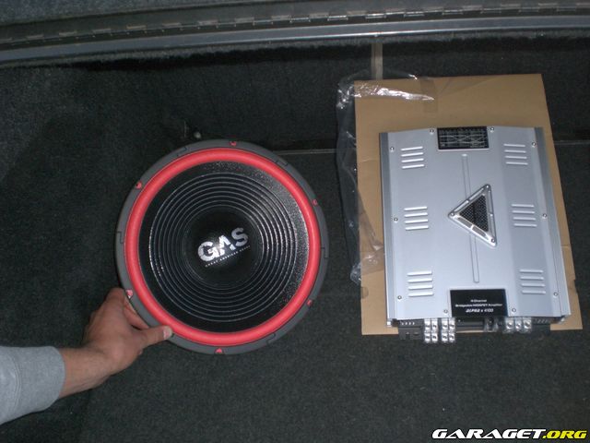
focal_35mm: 38
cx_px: 295
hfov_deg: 49.0
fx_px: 648
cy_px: 222
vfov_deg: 37.7
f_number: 3.1
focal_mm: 6.3
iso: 200
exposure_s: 1/60
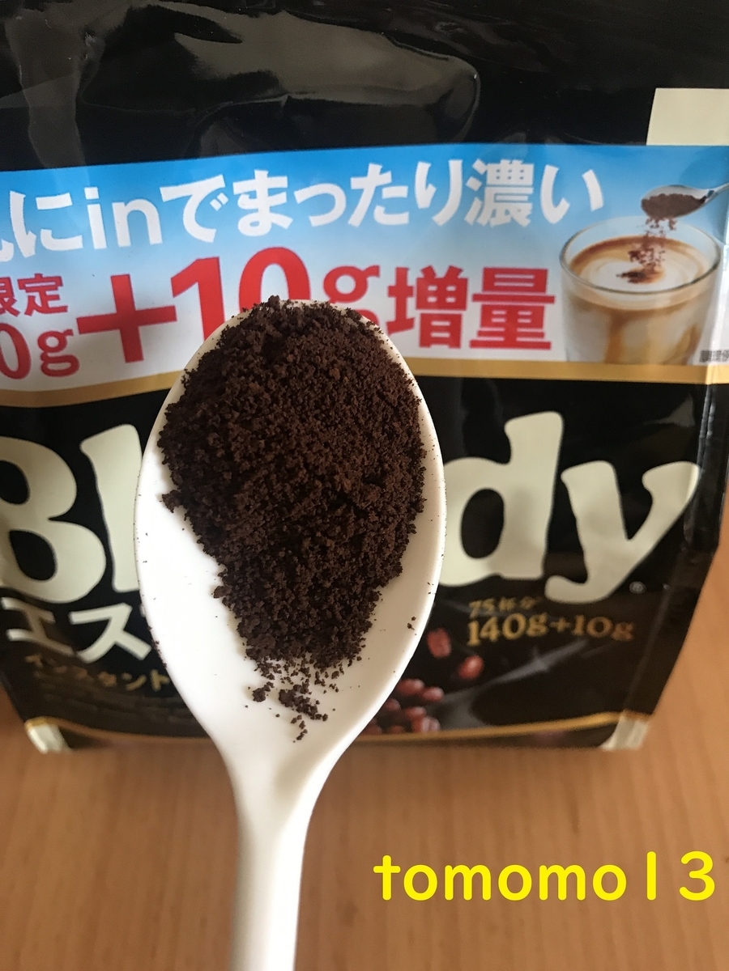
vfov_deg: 63.4
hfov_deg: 49.7
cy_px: 486
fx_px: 786
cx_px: 364
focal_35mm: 28
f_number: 1.8
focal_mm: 3.99
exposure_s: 1/17
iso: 64
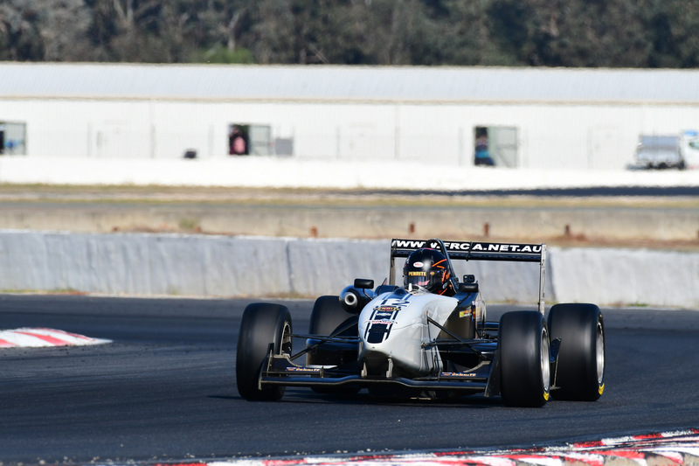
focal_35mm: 720
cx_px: 350
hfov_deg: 2.9
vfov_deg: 1.9
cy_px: 233
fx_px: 13976
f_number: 10
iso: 320
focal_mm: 480
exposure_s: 1/640
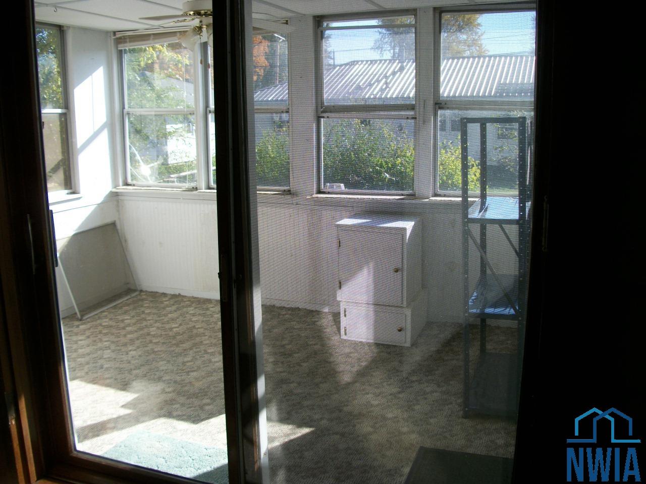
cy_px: 242
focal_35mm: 32
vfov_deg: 44.2
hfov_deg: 56.8
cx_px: 323
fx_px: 597
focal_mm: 5.7
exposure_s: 1/400
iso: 80
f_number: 2.9
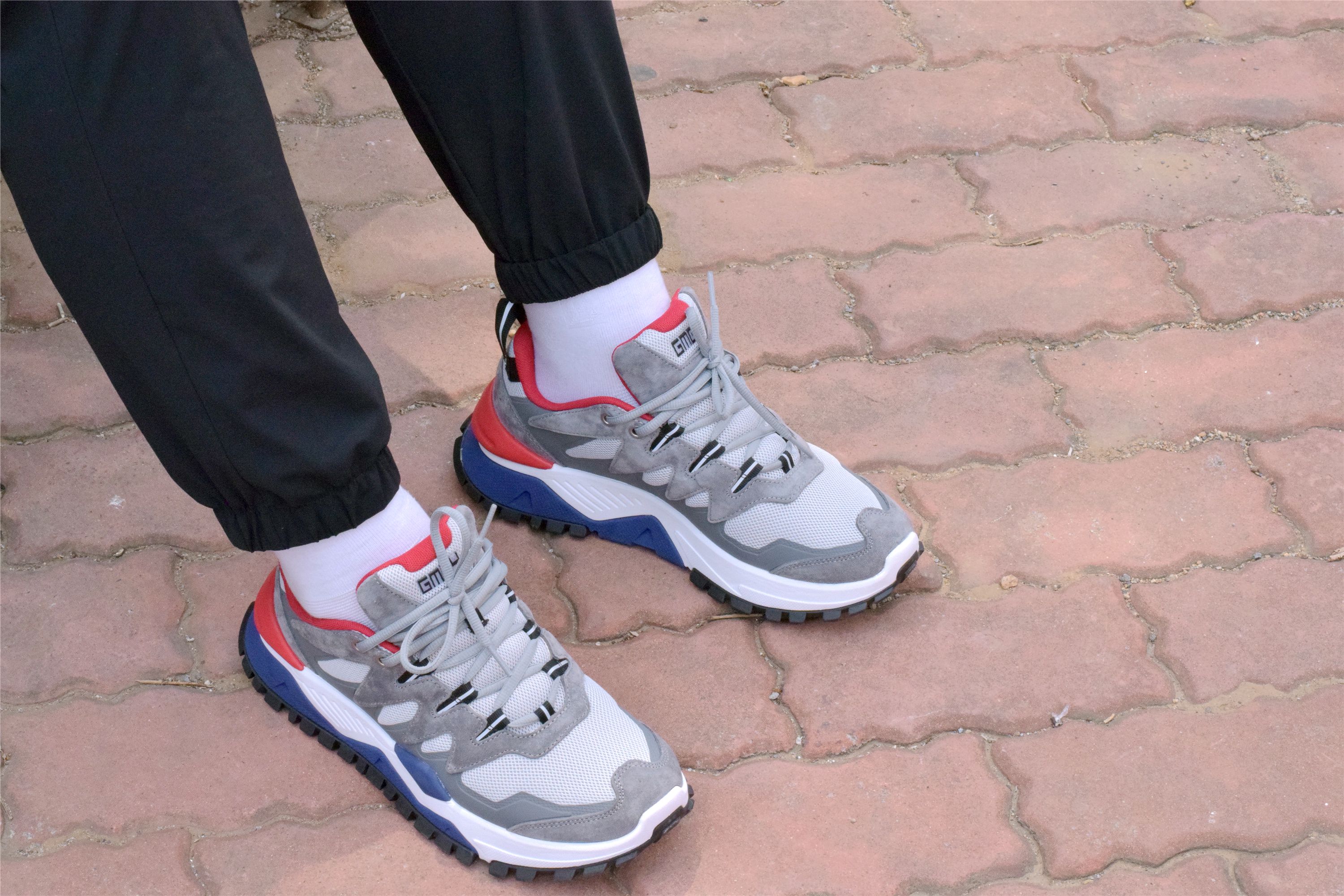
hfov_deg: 27.0
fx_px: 2800
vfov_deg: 18.2
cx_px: 672
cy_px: 448
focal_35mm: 75
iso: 1600
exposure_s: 1/1000
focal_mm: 50
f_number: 16
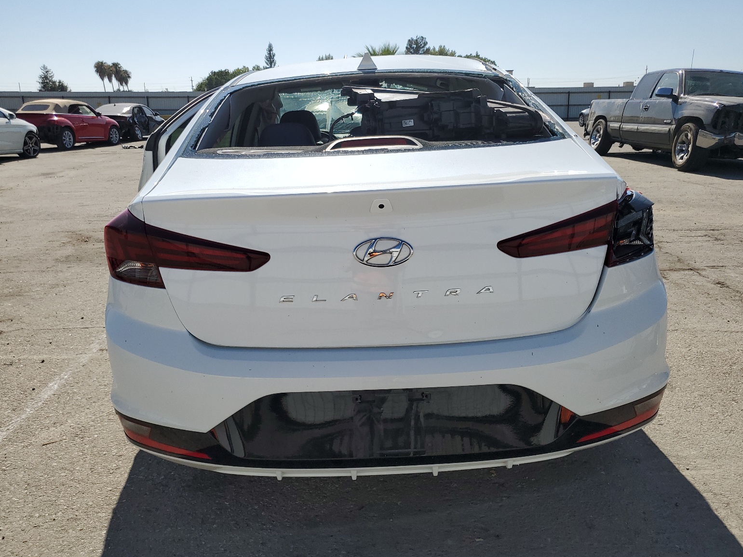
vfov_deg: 51.4
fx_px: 580
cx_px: 378
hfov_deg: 65.3
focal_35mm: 27
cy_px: 278
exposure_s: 1/5000
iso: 50
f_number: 1.5
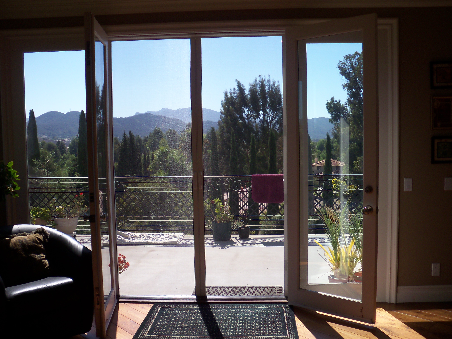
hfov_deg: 49.0
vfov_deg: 37.7
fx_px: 496
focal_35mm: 38
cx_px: 226
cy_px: 170
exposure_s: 1/640
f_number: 3.5
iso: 80
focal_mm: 6.3
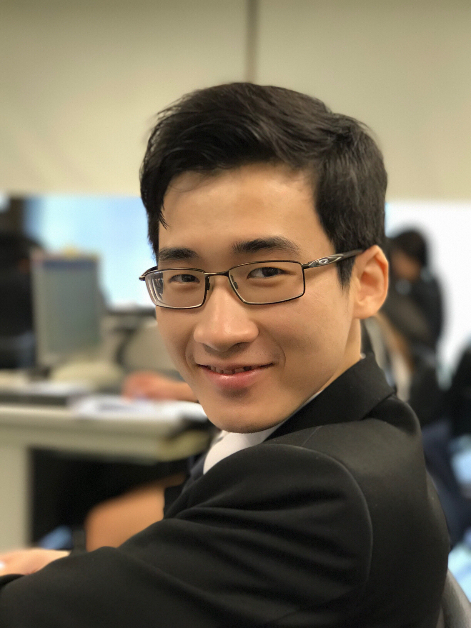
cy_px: 314
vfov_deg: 33.8
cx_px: 236
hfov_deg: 25.7
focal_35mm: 57
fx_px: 1034
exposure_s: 1/50
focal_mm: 6.6
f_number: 2.8
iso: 200
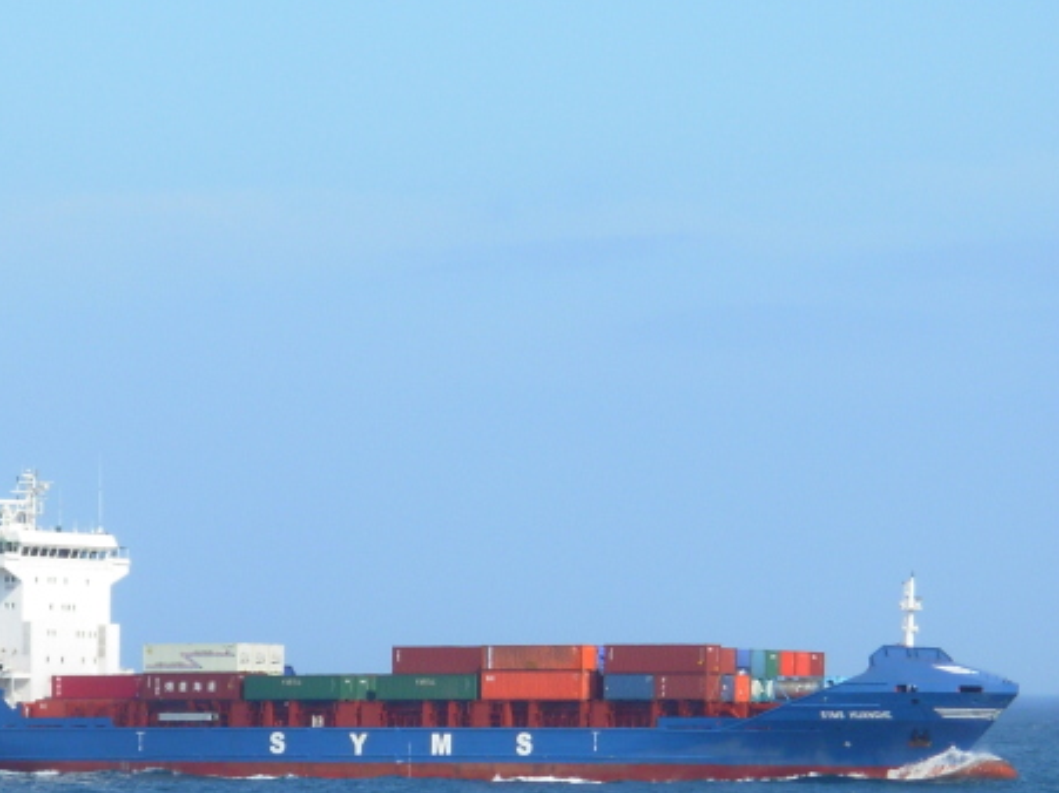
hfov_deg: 6.9
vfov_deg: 5.1
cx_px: 373
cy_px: 648
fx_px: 8839
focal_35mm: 289
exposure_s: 1/512
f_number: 4.8
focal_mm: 27
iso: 50
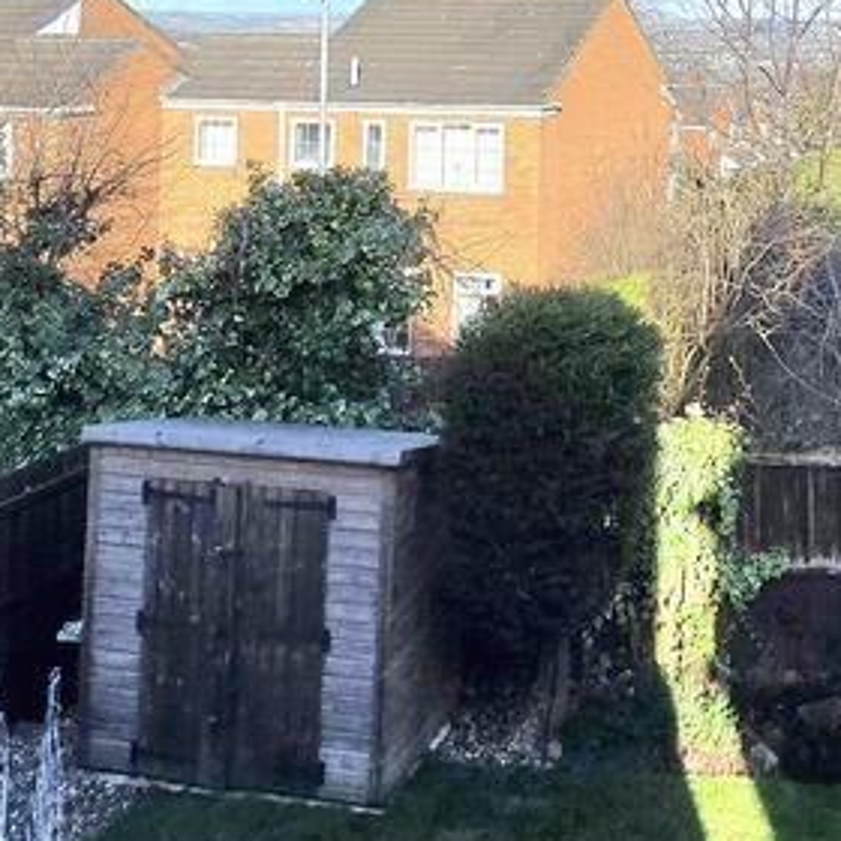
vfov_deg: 35.6
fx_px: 1127
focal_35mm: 41
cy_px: -60
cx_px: 766
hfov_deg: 38.0
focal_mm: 2.2
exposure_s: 1/2000
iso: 50
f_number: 2.2
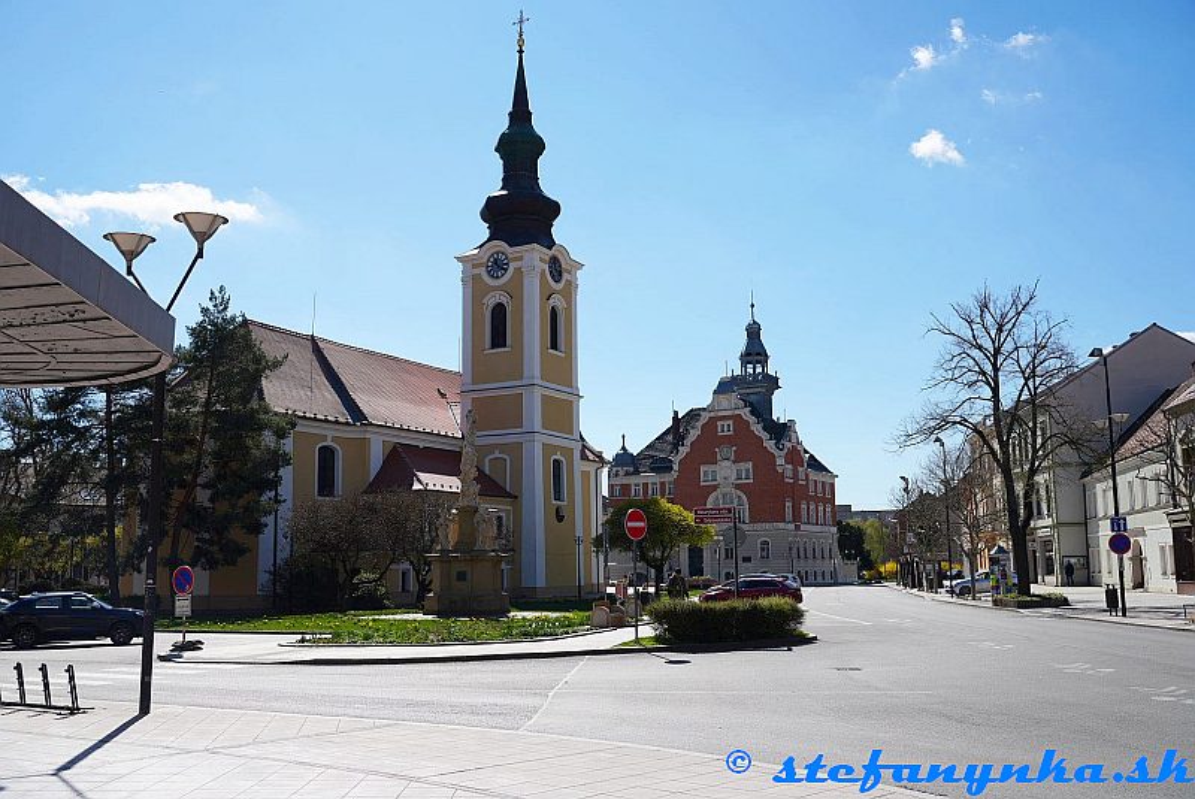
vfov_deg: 40.0
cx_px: 598
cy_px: 400
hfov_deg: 57.2
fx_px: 1096
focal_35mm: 33
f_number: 7.1
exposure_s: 1/320
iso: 100
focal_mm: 33
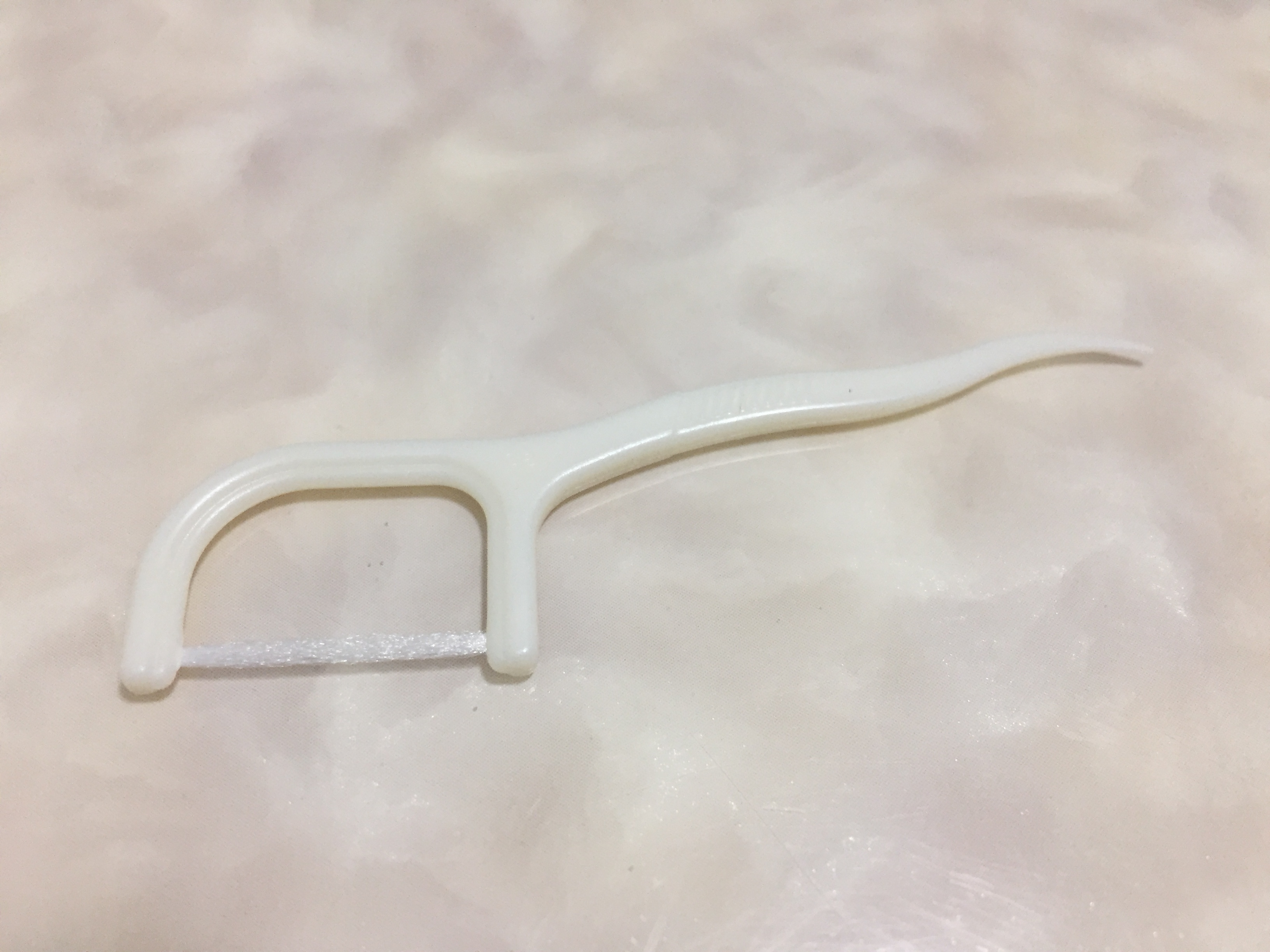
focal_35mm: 29
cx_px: 635
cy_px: 476
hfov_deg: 61.7
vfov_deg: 48.2
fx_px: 1064
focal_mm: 4.15
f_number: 2.2
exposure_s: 1/33
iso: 64
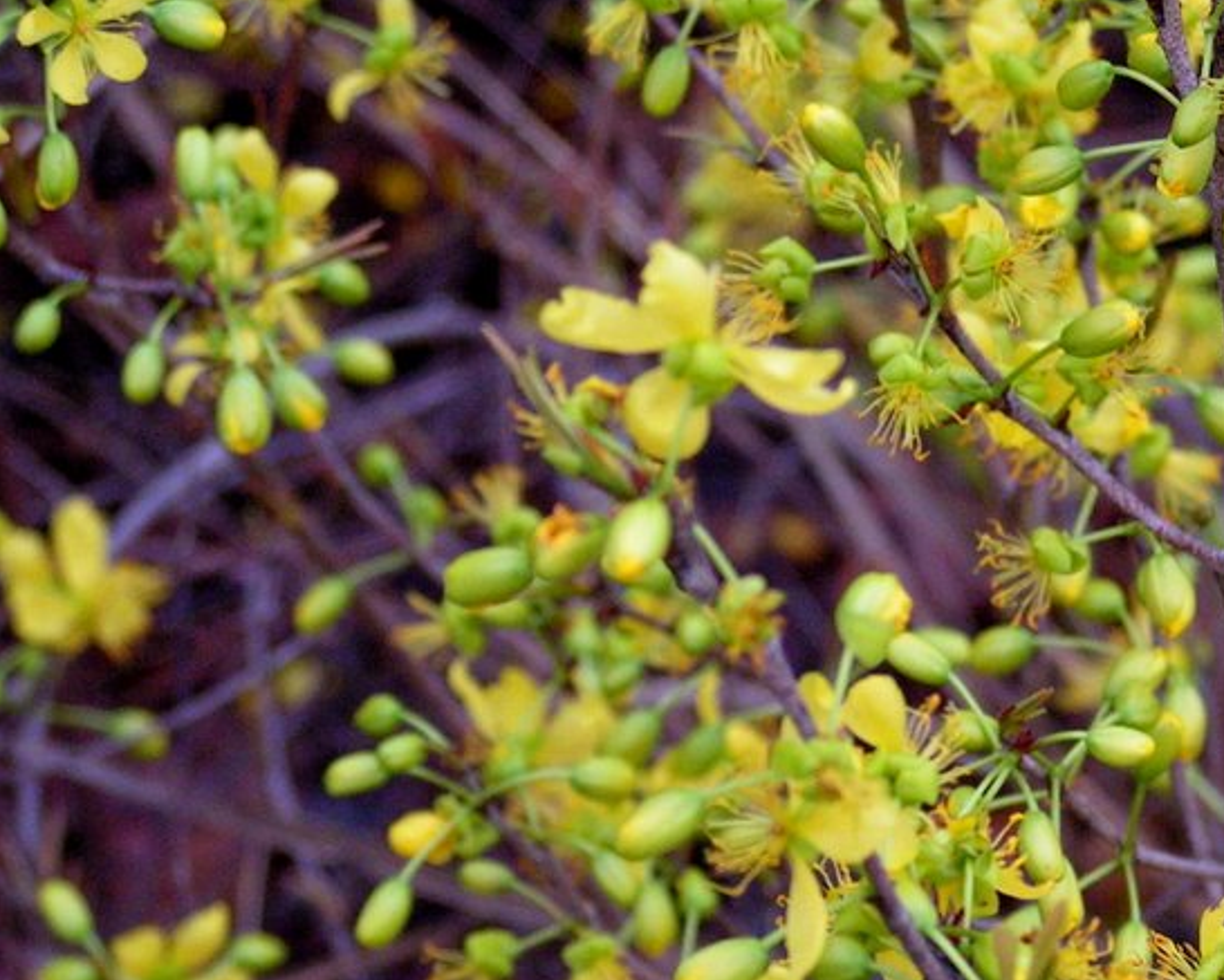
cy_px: 715
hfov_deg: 8.9
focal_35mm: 216
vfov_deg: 7.2
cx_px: 894
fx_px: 7826
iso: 200
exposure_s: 1/50
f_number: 3.2
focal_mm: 19.6
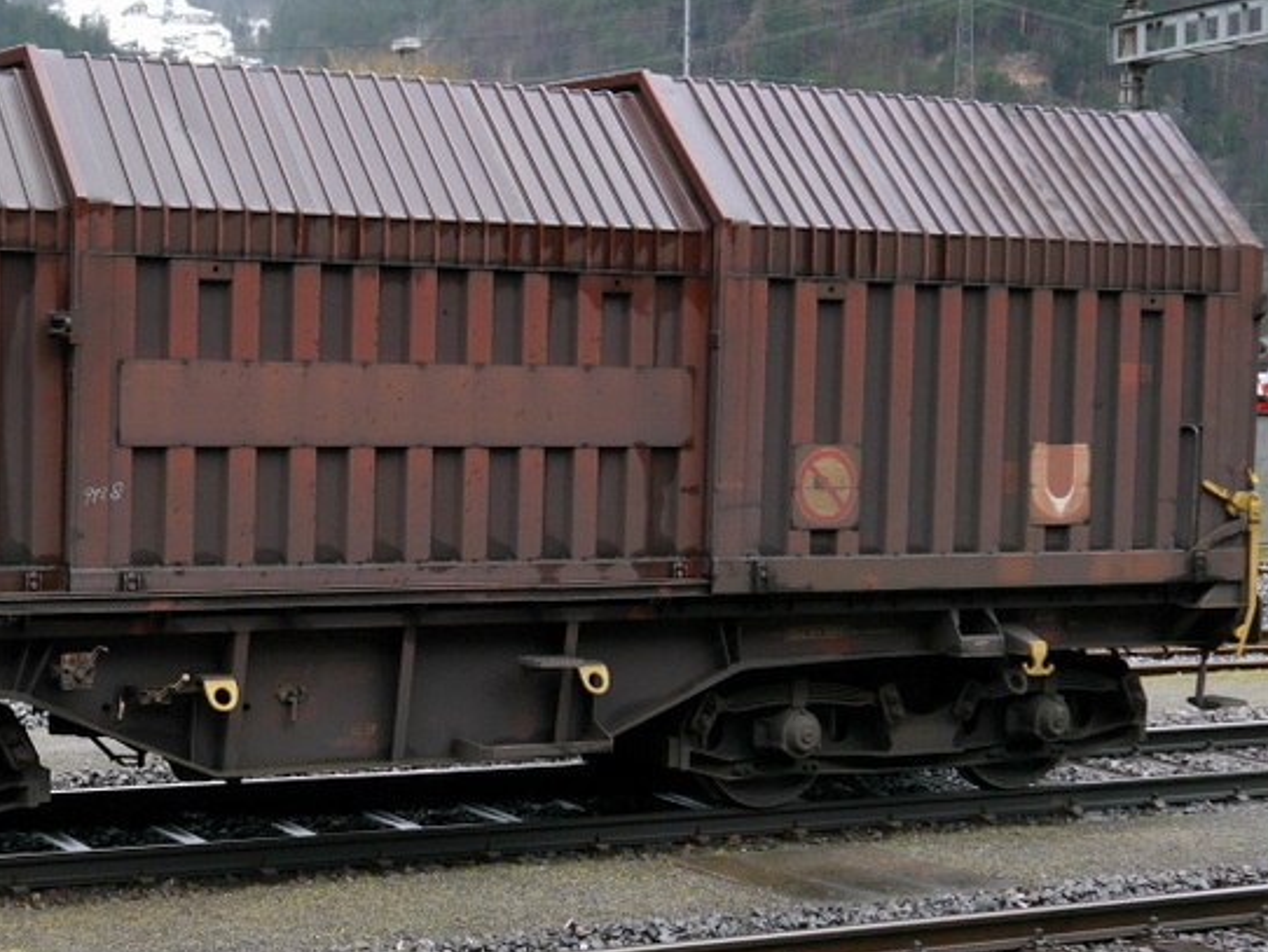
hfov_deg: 27.4
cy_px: 469
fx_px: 2529
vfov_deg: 21.3
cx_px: 180
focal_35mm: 69
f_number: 4
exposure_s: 1/60
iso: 400
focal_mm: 17
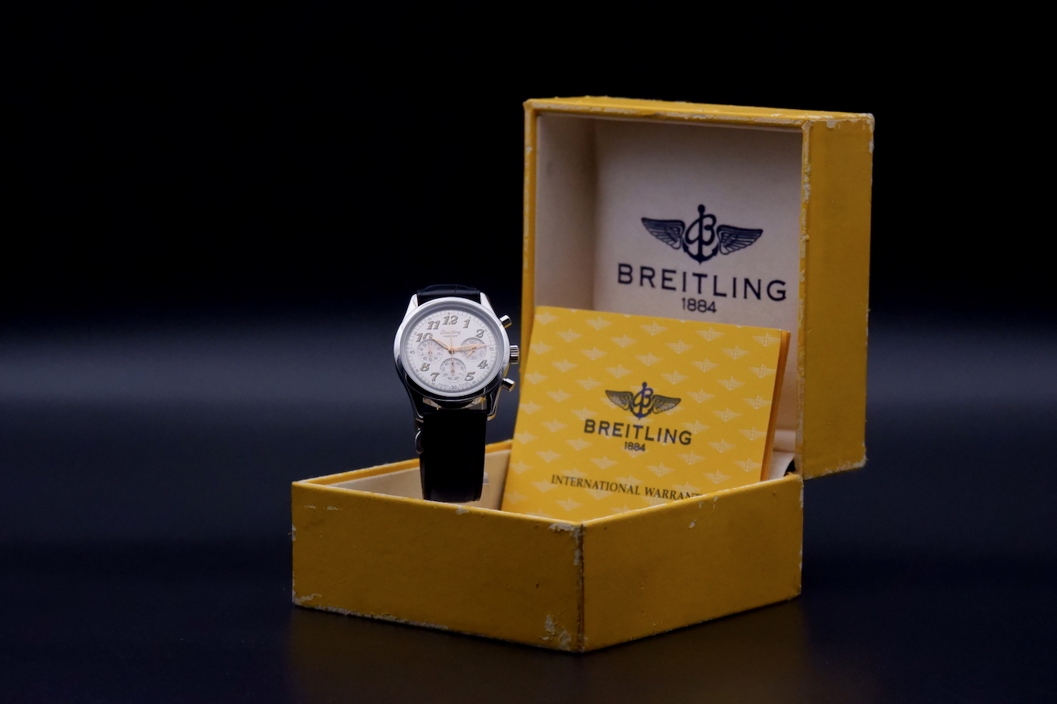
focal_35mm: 129
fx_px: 3787
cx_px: 528
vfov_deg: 10.6
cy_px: 352
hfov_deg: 15.9
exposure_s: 1/4000
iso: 6400
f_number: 7.1
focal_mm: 86
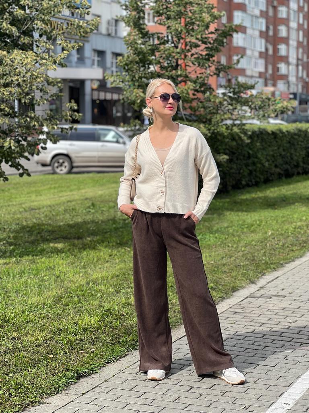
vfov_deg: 25.3
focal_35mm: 77
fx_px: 916
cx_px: 154
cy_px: 206
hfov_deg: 19.1
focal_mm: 9
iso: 32
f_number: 2.8
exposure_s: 1/404
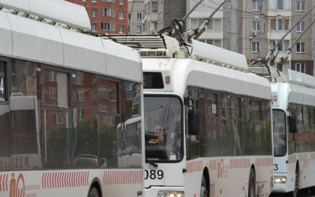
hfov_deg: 8.9
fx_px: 2012
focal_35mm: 234
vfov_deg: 5.6
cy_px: 50
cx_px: -28
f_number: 9
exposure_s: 1/640
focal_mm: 55
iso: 400
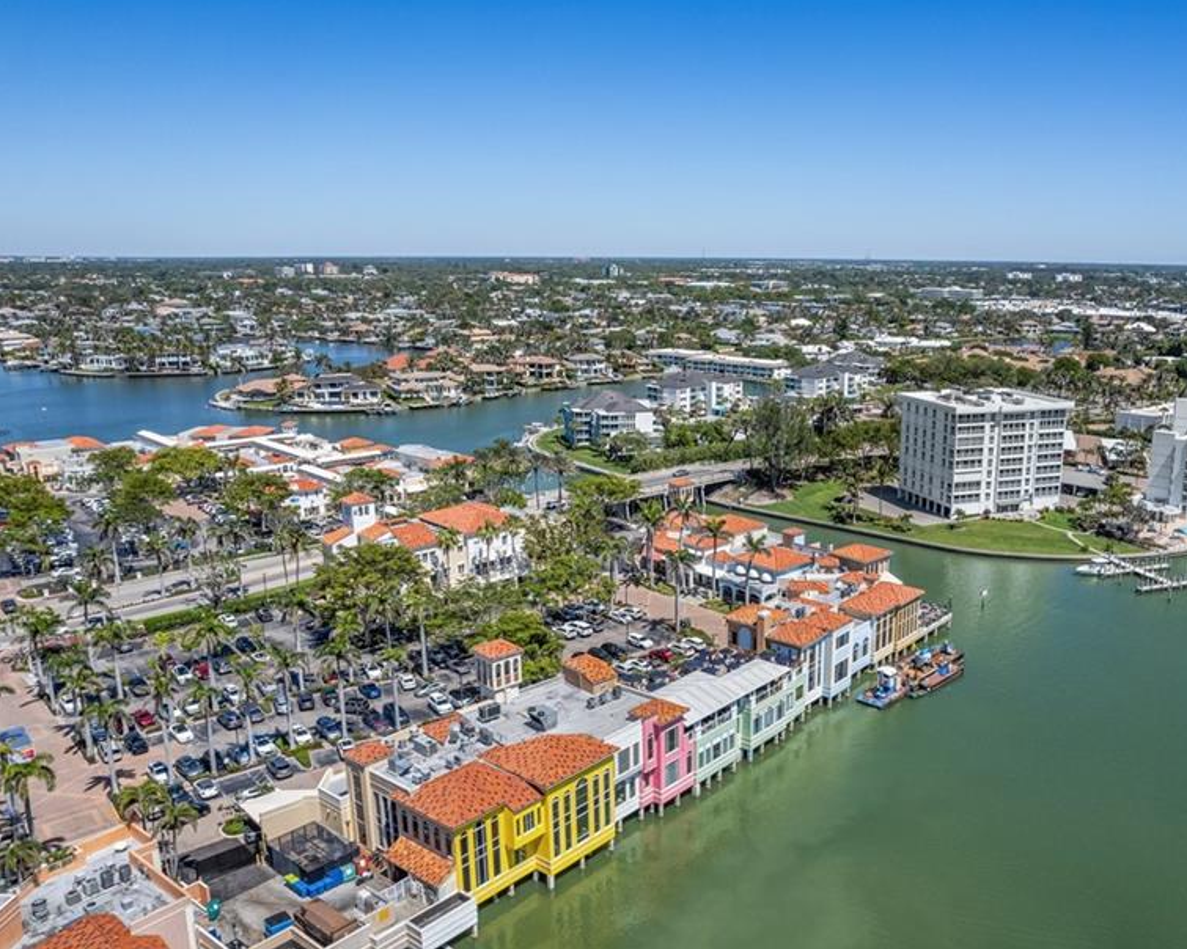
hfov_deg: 61.5
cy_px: 505
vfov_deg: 51.5
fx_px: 984
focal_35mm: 28
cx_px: 726
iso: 100
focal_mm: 8.38
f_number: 2.8
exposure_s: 1/2000
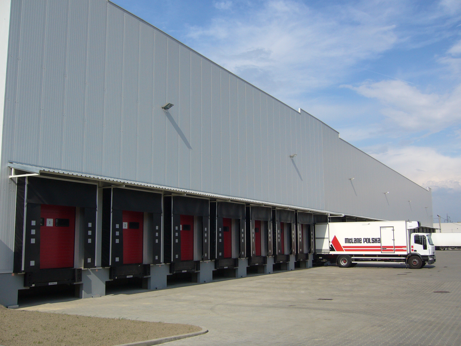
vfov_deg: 40.7
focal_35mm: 35
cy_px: 173
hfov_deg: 52.6
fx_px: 466
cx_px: 230
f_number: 5.6
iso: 80
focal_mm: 5.8
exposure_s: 1/400
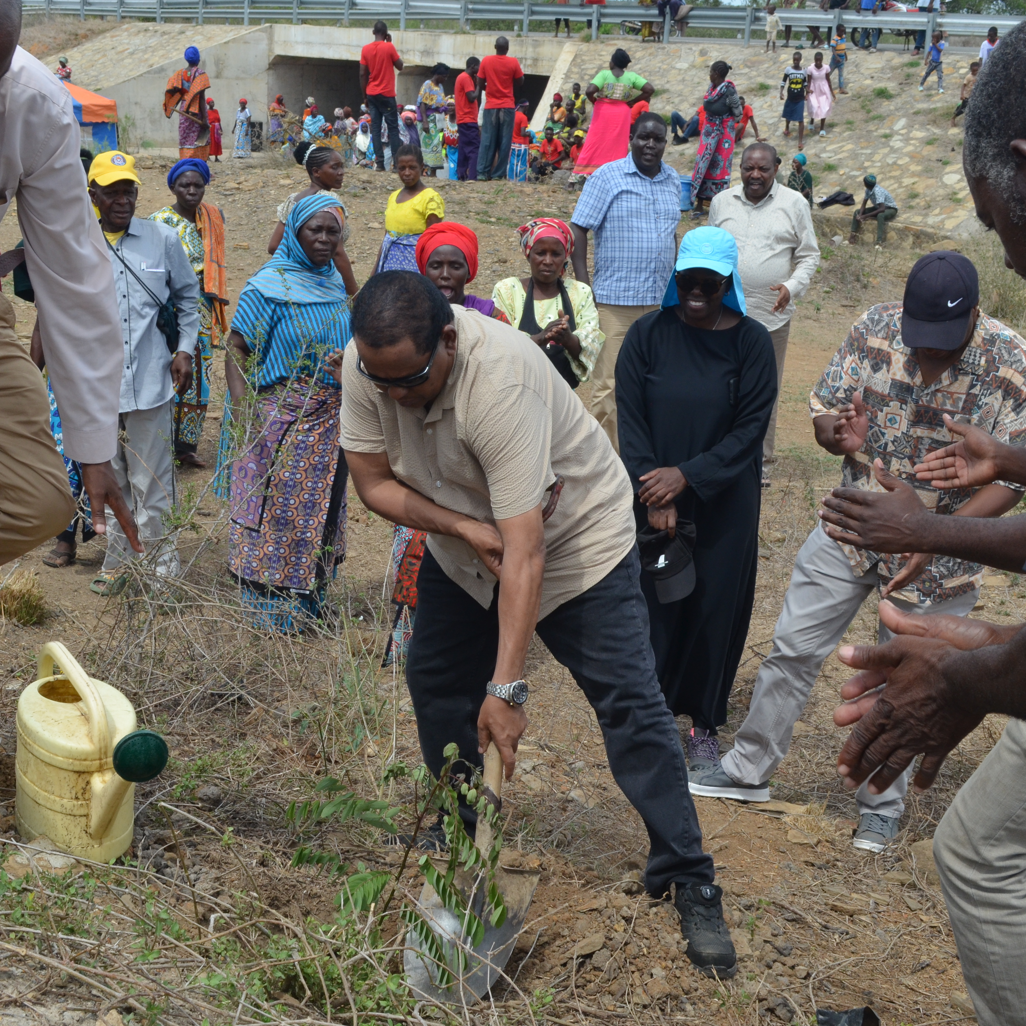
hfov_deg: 36.0
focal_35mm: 47
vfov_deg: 36.1
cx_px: 428
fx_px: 1576
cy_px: 514
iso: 400
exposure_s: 1/500
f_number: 11
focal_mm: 24
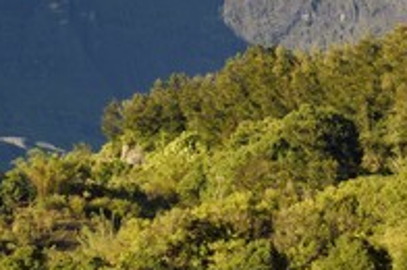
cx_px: 126
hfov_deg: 6.6
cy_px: 35
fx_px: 3522
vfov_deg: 4.4
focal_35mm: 312
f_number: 10
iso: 200
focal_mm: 145
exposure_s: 1/250
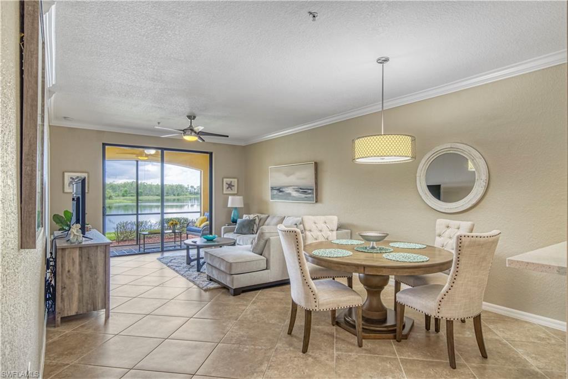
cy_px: 190
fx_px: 300
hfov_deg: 86.9
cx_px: 284
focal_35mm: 19
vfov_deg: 64.6
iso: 125
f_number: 9
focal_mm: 19
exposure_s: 1/15
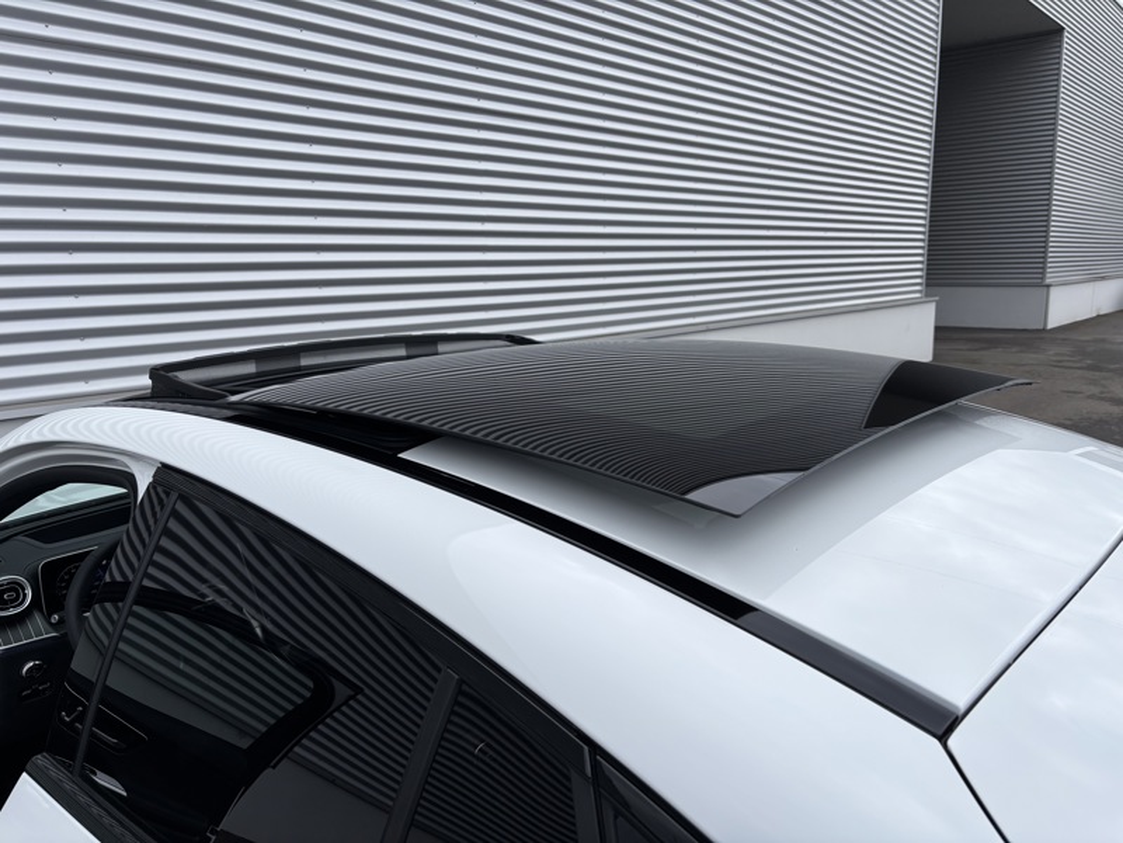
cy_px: 422
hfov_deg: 67.3
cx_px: 562
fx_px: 843
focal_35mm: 26
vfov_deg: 53.1
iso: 50
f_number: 1.6
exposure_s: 1/1058
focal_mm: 5.96
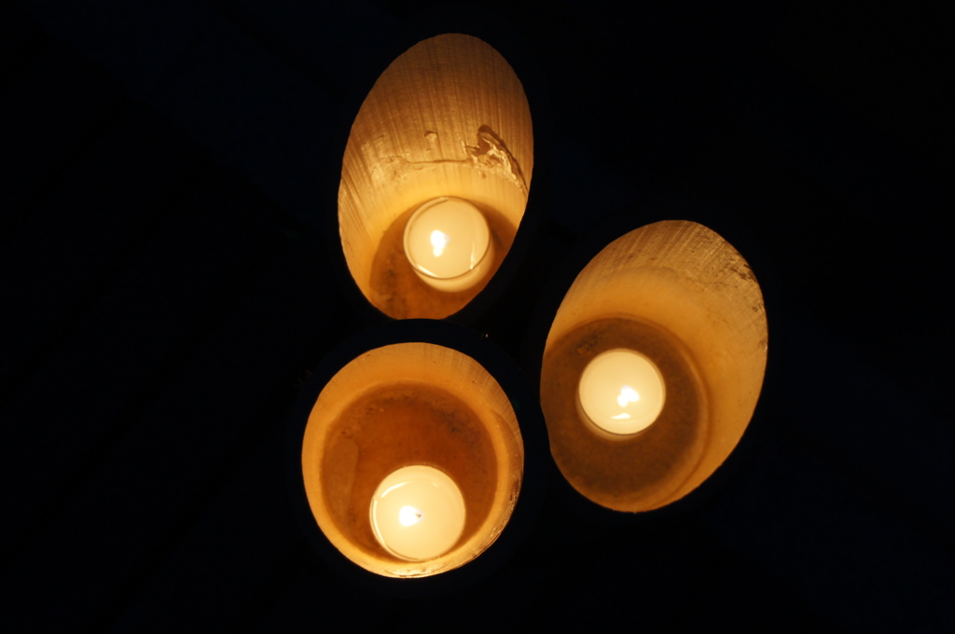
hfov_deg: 49.6
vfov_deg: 34.1
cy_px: 317
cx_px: 478
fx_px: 1033
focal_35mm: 39
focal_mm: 26
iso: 800
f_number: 9
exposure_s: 1/15
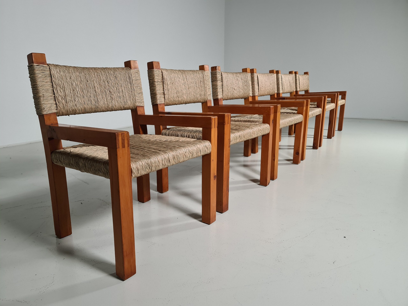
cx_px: 204
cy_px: 153
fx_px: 295
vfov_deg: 54.9
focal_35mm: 25
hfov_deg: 69.4
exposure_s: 1/100
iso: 320
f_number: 1.8
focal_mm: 7
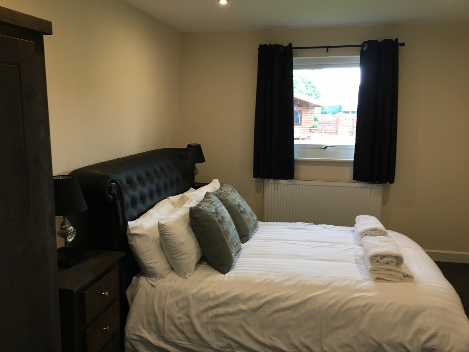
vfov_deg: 48.2
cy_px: 176
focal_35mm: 29
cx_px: 234
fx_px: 393
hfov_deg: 61.7
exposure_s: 1/33
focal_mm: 4.15
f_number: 2.2
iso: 100
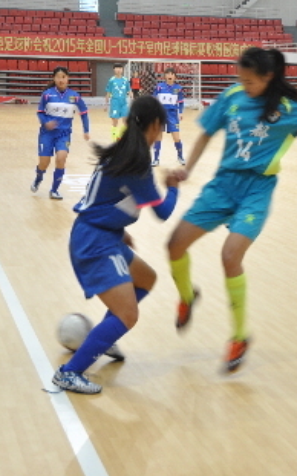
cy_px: 220
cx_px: 259
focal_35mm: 77
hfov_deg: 16.7
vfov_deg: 26.8
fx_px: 998
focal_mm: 27
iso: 500
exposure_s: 1/40
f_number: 5
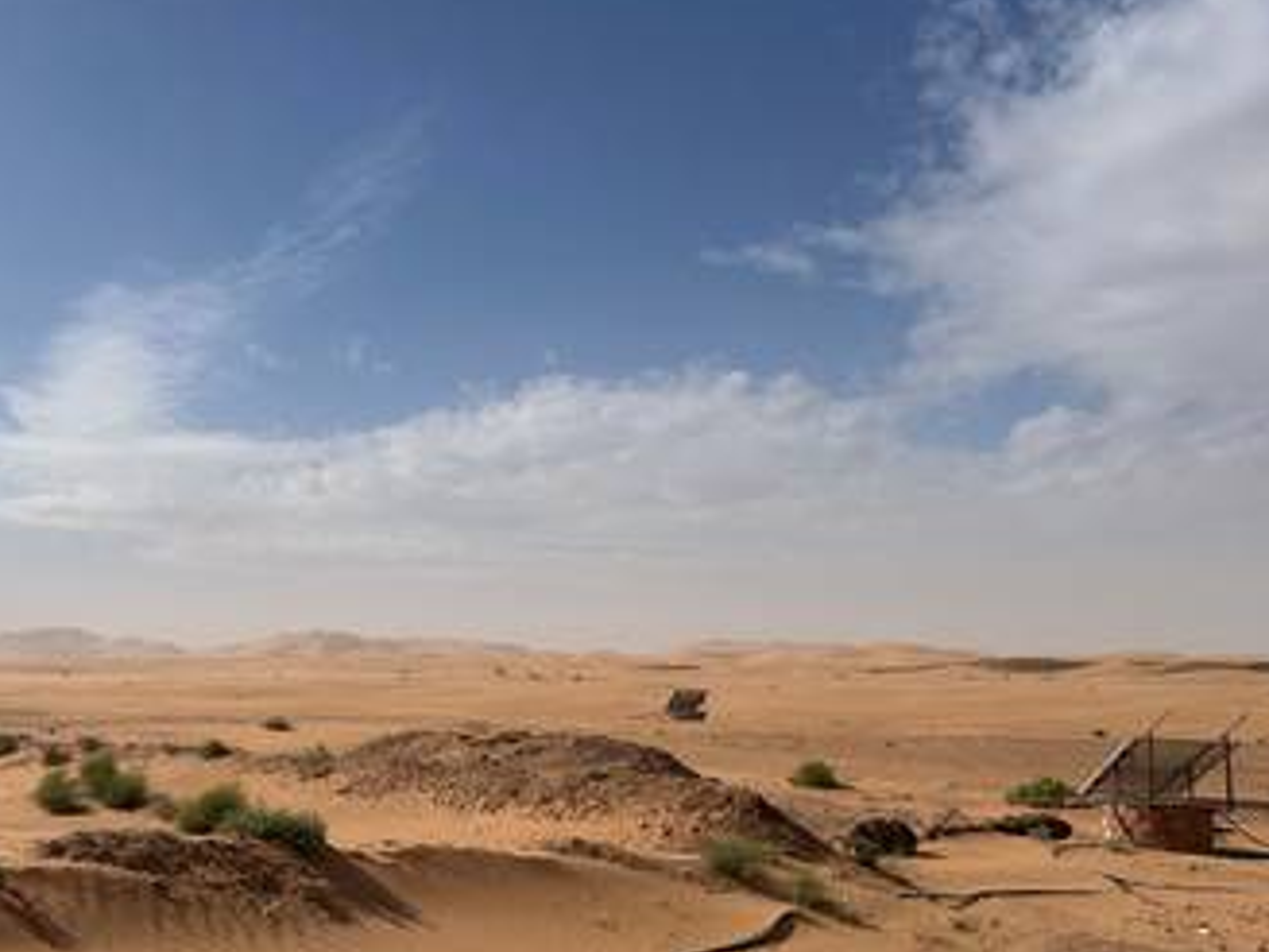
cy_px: 608
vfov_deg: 37.4
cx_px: 360
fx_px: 1393
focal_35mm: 38
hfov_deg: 47.6
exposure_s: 1/11364
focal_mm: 5.7
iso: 50
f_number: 1.5
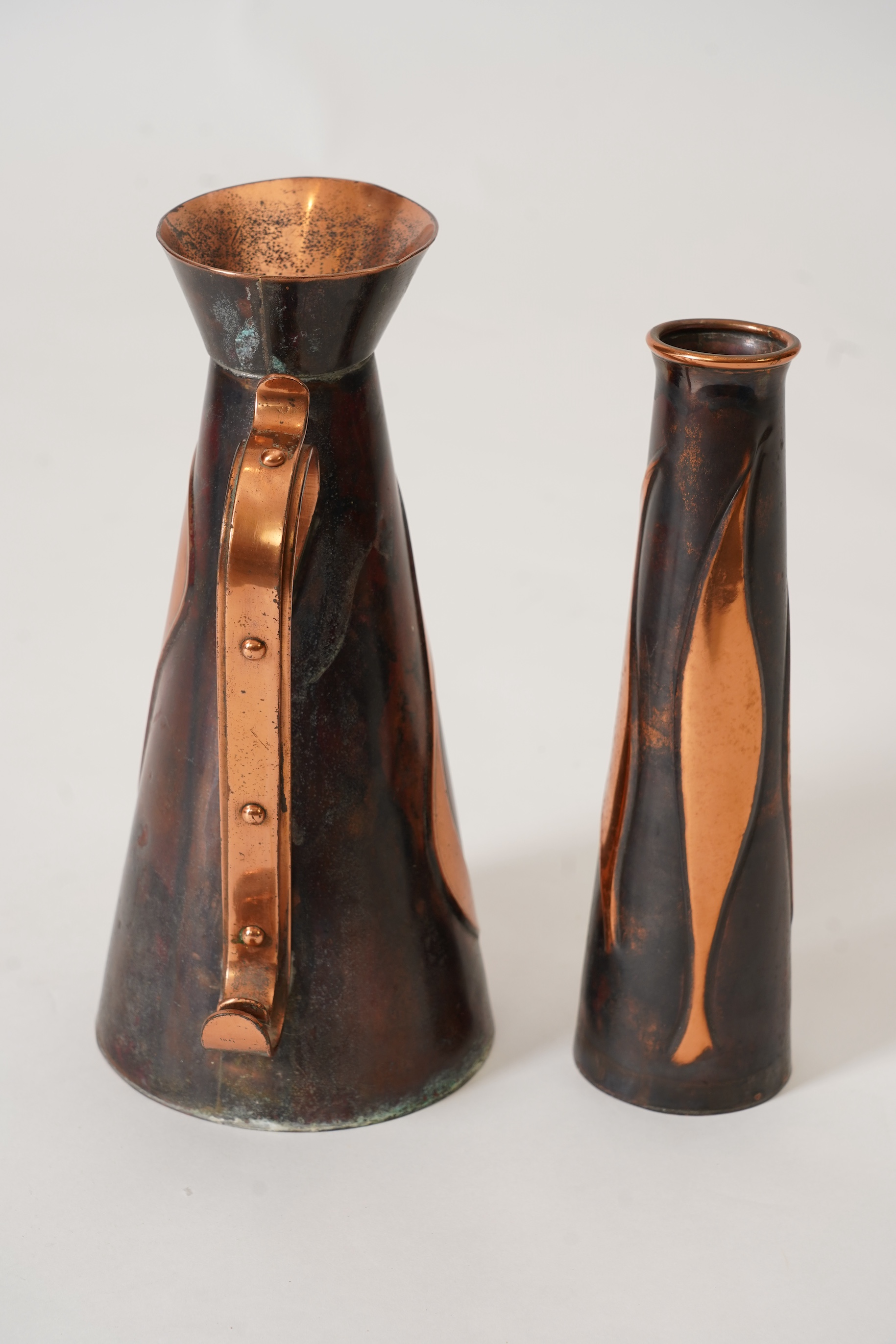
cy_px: 672
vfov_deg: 28.8
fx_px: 2613
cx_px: 448
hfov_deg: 19.5
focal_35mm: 70
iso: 500
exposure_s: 1/125
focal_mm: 70
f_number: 8
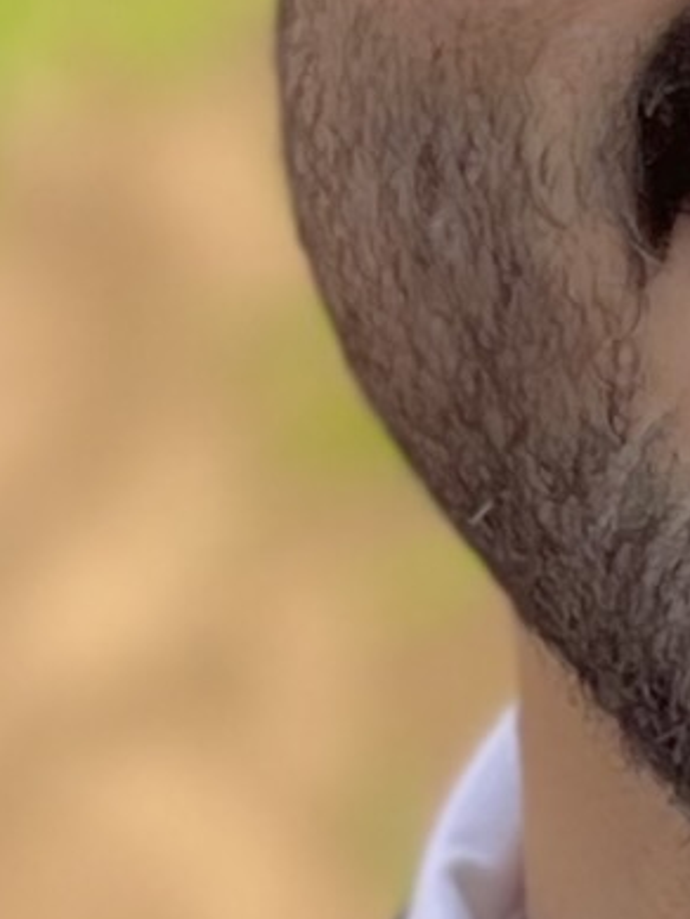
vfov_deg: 4.0
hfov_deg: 3.0
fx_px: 13122
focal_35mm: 494
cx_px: 1256
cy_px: 767
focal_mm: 7.5
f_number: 2.2
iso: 20
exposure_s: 1/131
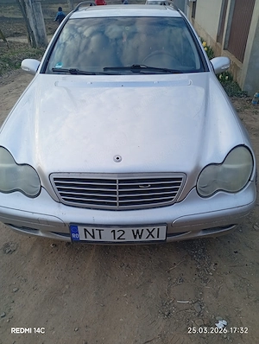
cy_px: 172
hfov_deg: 51.5
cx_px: 130
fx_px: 268
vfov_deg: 65.2
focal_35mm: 27
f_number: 1.8
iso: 58
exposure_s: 1/100
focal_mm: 3.98
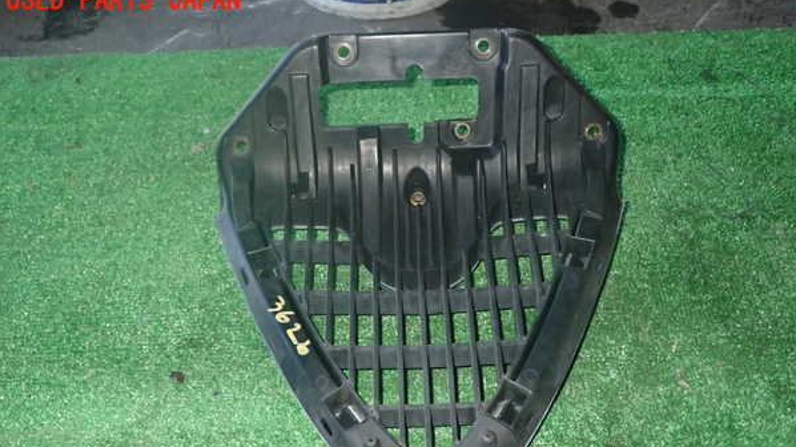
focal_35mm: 35
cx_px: 398
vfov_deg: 33.5
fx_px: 739
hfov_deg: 56.6
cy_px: 283
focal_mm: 5.79
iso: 400
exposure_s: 1/30
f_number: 7.1
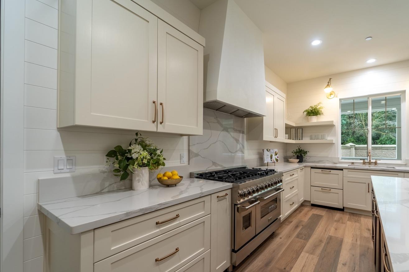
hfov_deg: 96.1
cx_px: 233
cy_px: 144
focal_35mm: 16
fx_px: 182
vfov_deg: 73.7
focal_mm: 14
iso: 200
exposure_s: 1/1250
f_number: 6.3
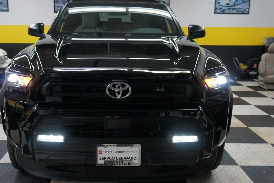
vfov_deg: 35.0
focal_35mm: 38
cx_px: 120
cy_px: 88
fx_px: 289
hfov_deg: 50.6
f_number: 4
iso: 320
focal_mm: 22
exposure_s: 1/40
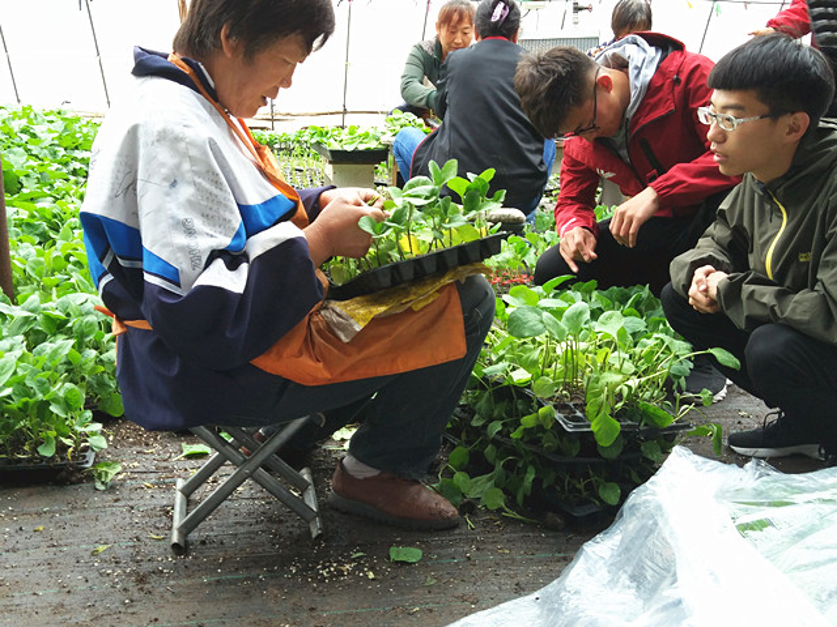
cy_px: 314
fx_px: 556
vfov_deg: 58.9
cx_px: 418
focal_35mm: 23
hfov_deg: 73.9
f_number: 2
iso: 160
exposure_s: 1/100
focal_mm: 4.06
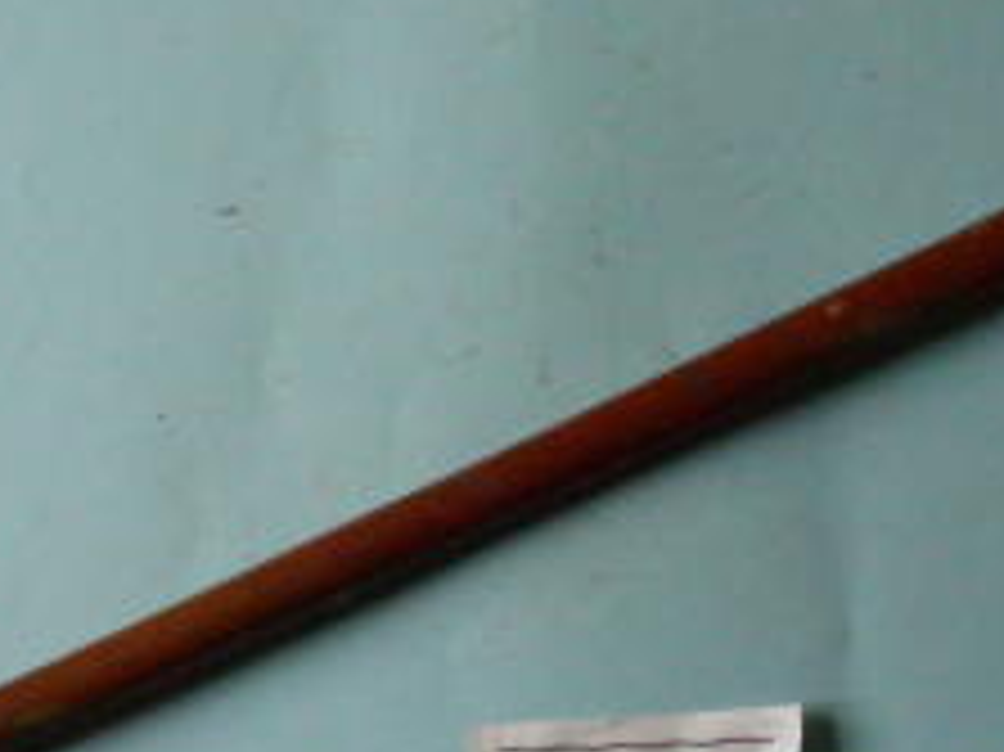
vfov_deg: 16.0
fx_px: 2667
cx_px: 563
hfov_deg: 21.3
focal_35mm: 92
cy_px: 394
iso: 400
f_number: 4
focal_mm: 6.8
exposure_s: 1/105
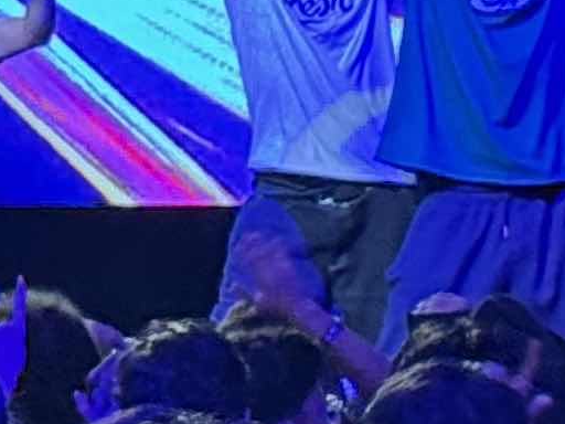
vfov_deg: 3.9
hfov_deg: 5.0
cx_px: -958
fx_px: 6170
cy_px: 72
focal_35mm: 378
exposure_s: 1/40
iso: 320
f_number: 1.78
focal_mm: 6.76
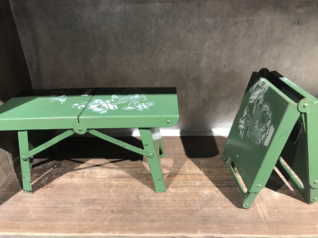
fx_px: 257
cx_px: 159
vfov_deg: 49.7
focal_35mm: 28
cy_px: 119
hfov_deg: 63.4
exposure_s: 1/17
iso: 50
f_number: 1.8
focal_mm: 3.99
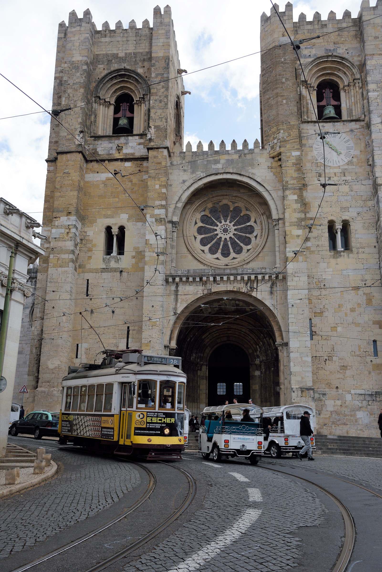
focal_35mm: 35
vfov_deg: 54.4
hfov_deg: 37.9
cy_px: 286
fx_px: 557
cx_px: 191
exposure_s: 1/1250
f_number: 5.6
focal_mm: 35
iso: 400
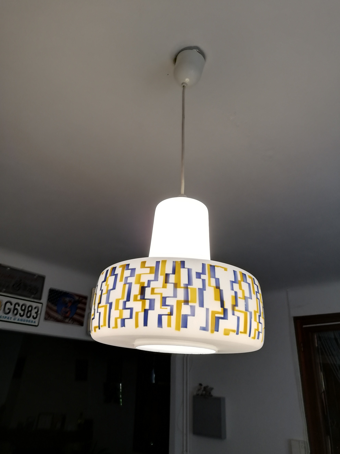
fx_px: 340
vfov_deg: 67.3
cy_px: 227
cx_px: 170
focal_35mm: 26
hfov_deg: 53.1
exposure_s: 1/50
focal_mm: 3.81
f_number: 2.2
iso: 100
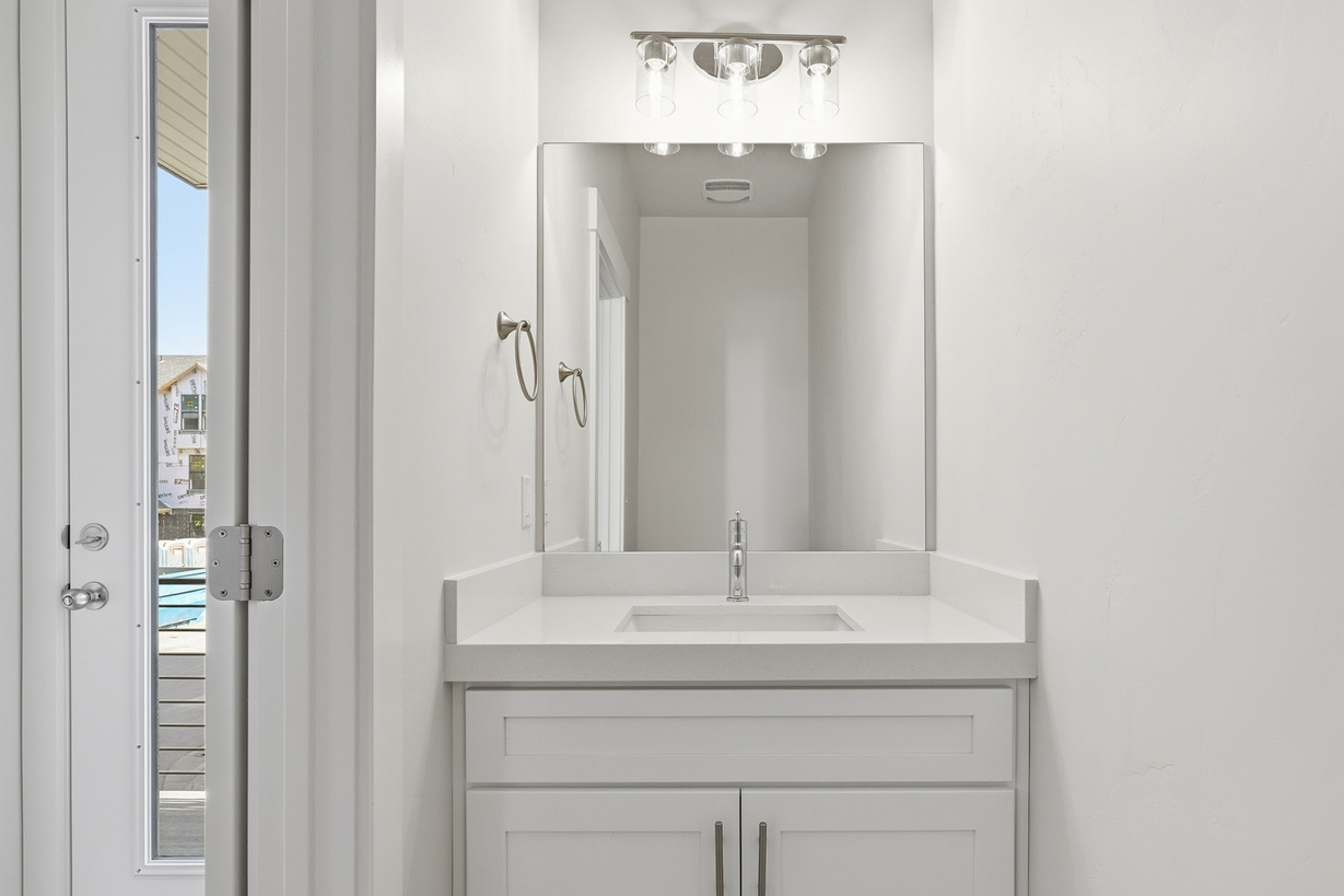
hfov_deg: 83.8
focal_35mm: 20
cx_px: 728
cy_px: 501
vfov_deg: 61.7
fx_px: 747
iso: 250
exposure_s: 1/320
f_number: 10
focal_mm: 16
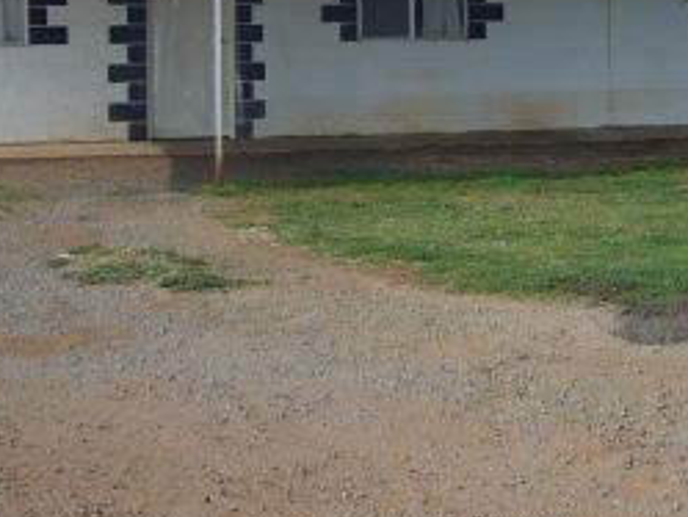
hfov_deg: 26.5
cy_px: 25
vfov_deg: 20.0
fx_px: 1432
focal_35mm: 72
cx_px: 555
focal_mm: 4.6
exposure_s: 1/250
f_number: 5.6
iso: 80
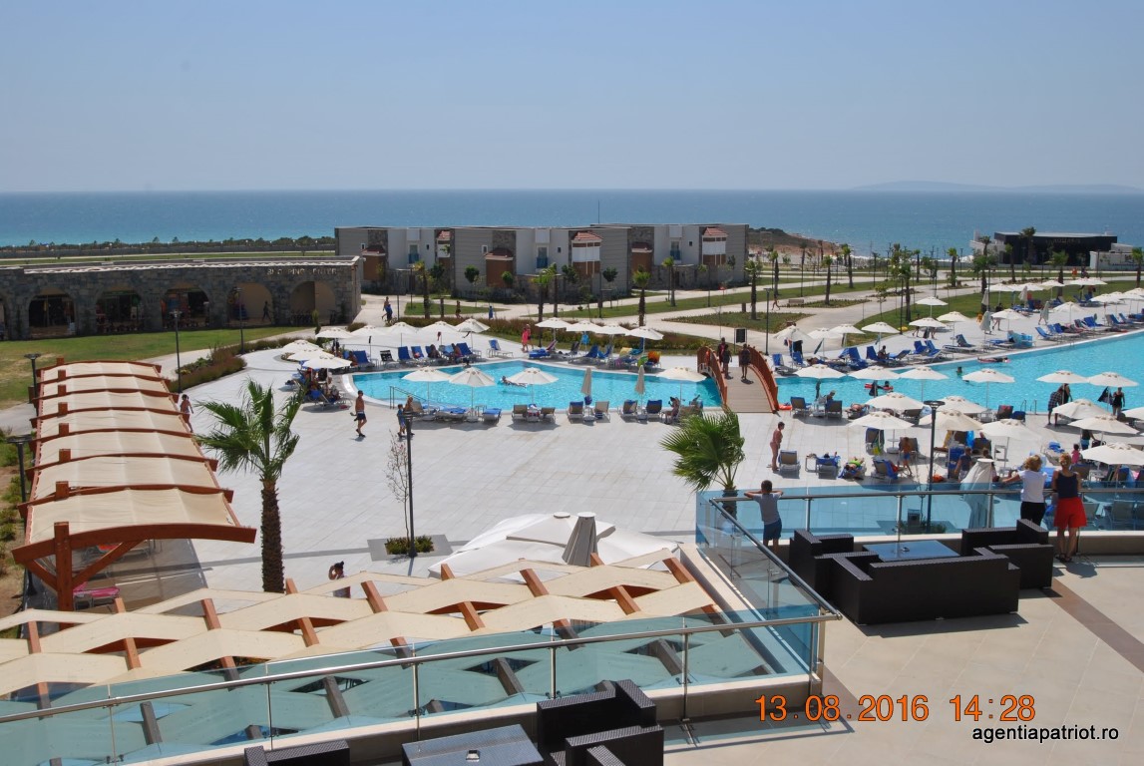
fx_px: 1145
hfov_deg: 53.1
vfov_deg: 37.0
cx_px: 572
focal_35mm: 36
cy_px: 383
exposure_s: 1/400
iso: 100
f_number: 10
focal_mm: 24
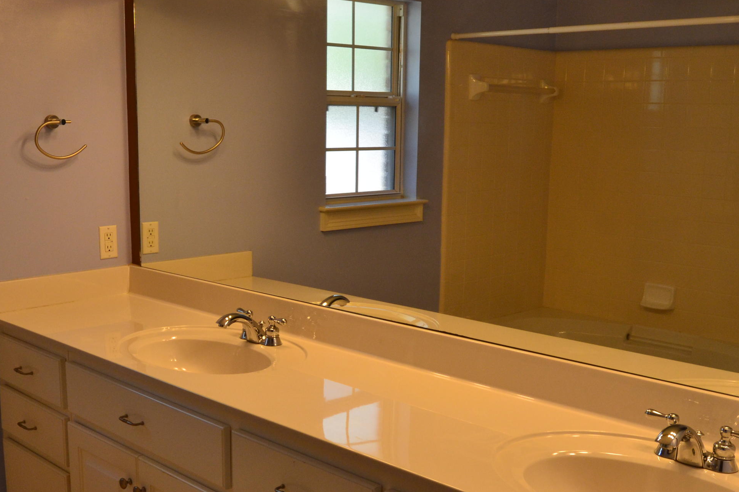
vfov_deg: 31.8
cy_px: 304
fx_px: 862
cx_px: 267
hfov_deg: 45.9
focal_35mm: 42
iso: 560
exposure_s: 1/60
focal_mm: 18
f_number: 8
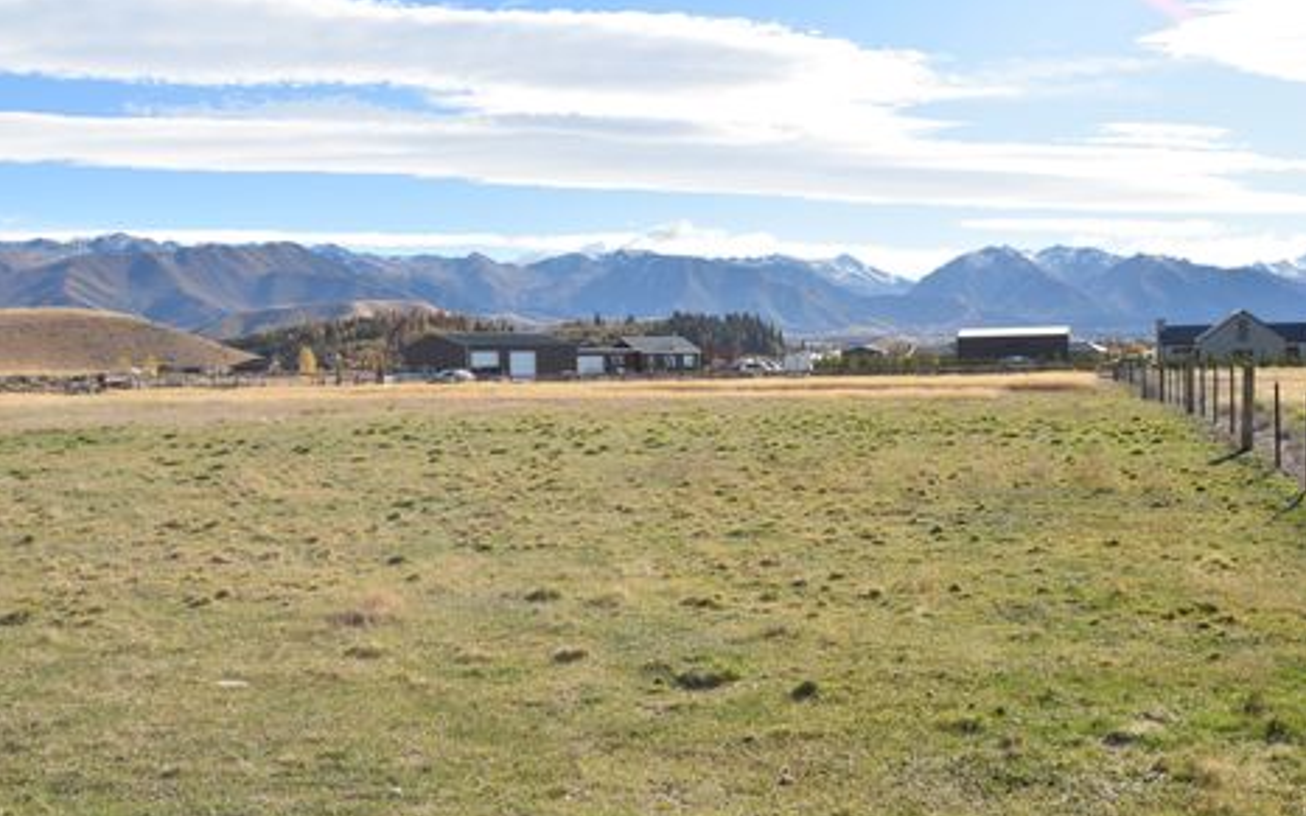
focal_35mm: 37
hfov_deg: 52.8
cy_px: 433
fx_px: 1317
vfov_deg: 34.4
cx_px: 656
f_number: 10
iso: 200
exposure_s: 1/400
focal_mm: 24
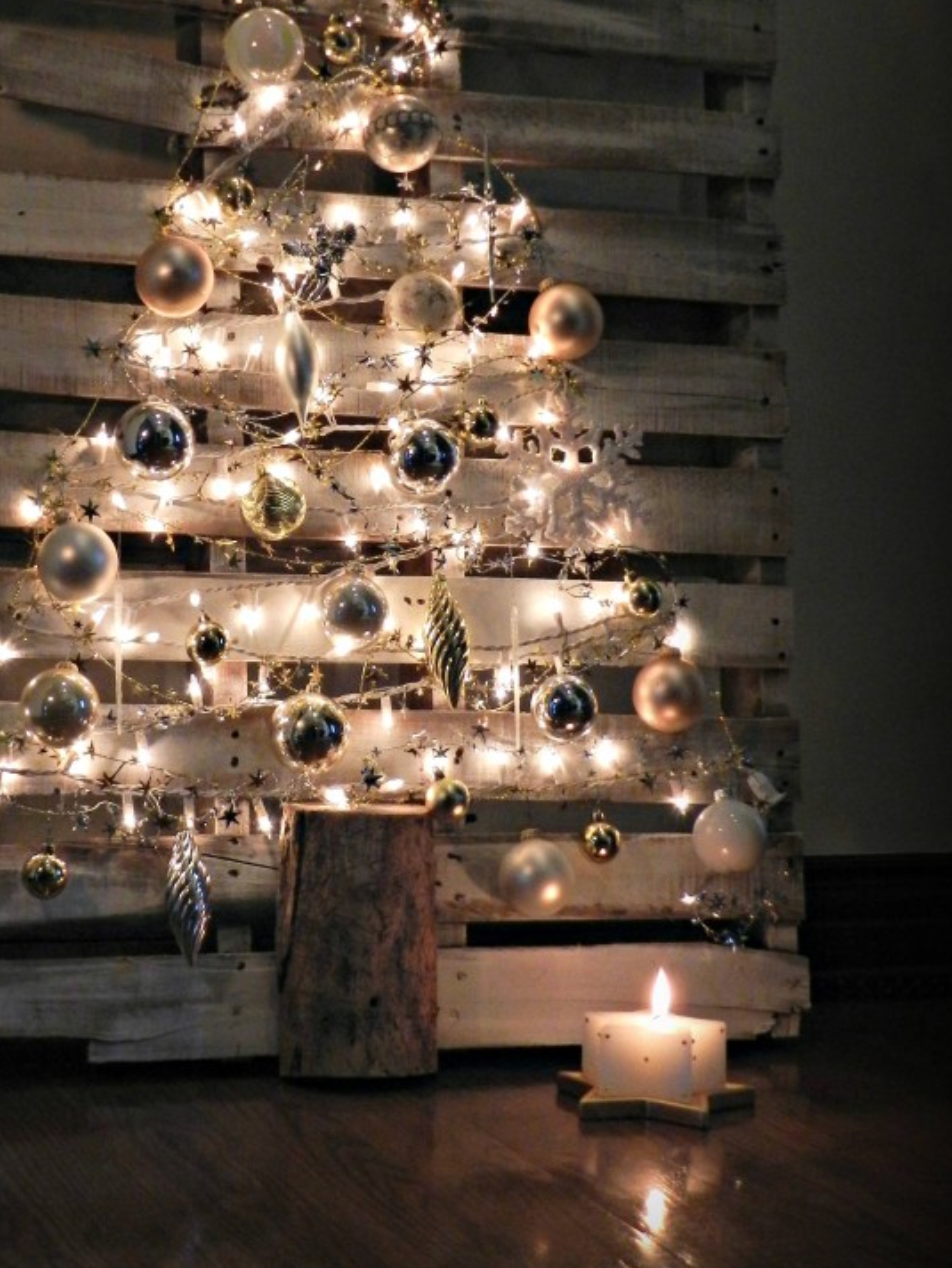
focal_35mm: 66
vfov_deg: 29.3
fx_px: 2419
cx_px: 304
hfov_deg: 22.2
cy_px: 518
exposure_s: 1/25
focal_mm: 8.1
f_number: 4.2
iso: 400
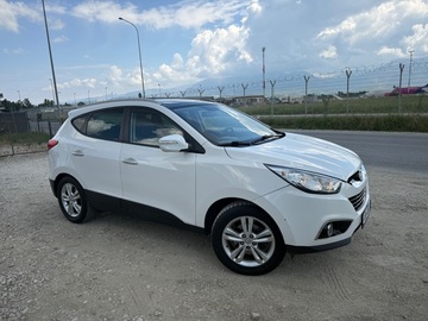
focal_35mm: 24
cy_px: 160
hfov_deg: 71.6
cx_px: 214
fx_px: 297
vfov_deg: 56.8
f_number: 1.78
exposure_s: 1/3759
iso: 80
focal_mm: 6.76
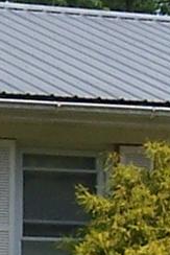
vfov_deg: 7.1
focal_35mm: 288
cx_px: -58
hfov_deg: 4.8
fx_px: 2037
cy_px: 233
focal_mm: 5.5
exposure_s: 1/750
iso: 80
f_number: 3.4
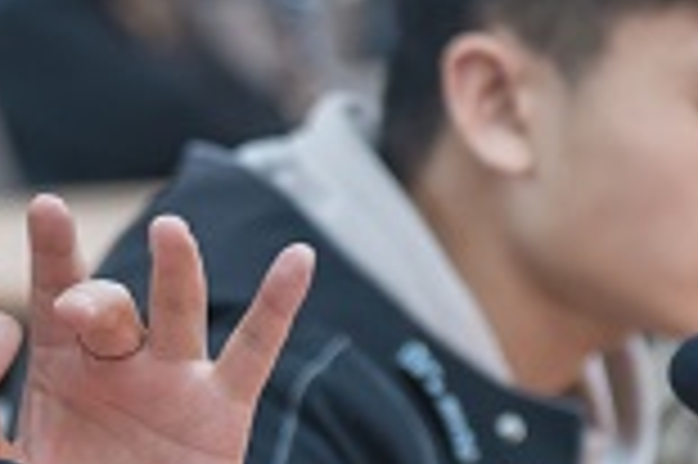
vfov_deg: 2.8
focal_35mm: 497
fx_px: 9626
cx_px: -360
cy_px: 277
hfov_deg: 4.1
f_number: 4
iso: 1600
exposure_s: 1/80
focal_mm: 120
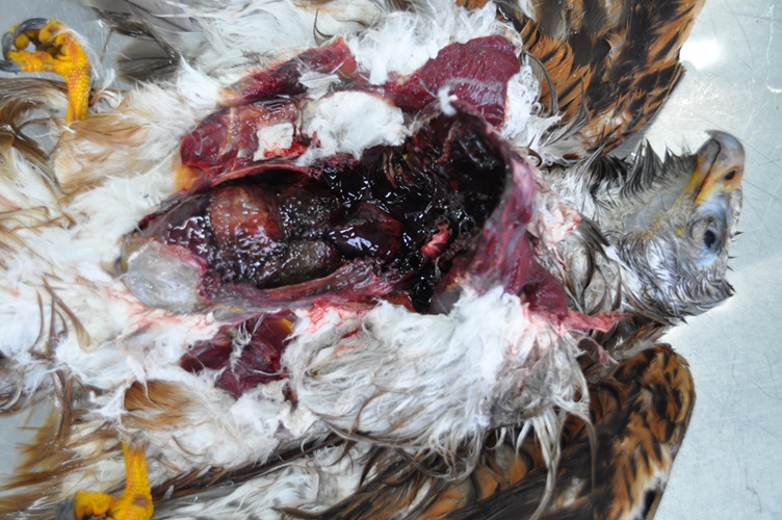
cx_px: 391
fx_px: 1042
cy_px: 260
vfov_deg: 28.0
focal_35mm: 48
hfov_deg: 41.1
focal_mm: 32
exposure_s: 1/25
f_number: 5
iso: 400
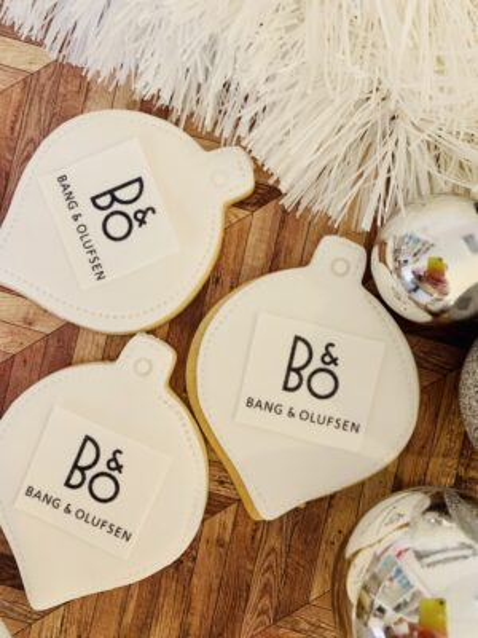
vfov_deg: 67.3
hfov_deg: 53.1
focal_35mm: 26
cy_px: 319
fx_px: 479
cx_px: 239
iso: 250
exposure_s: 1/33
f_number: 1.8
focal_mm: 4.25
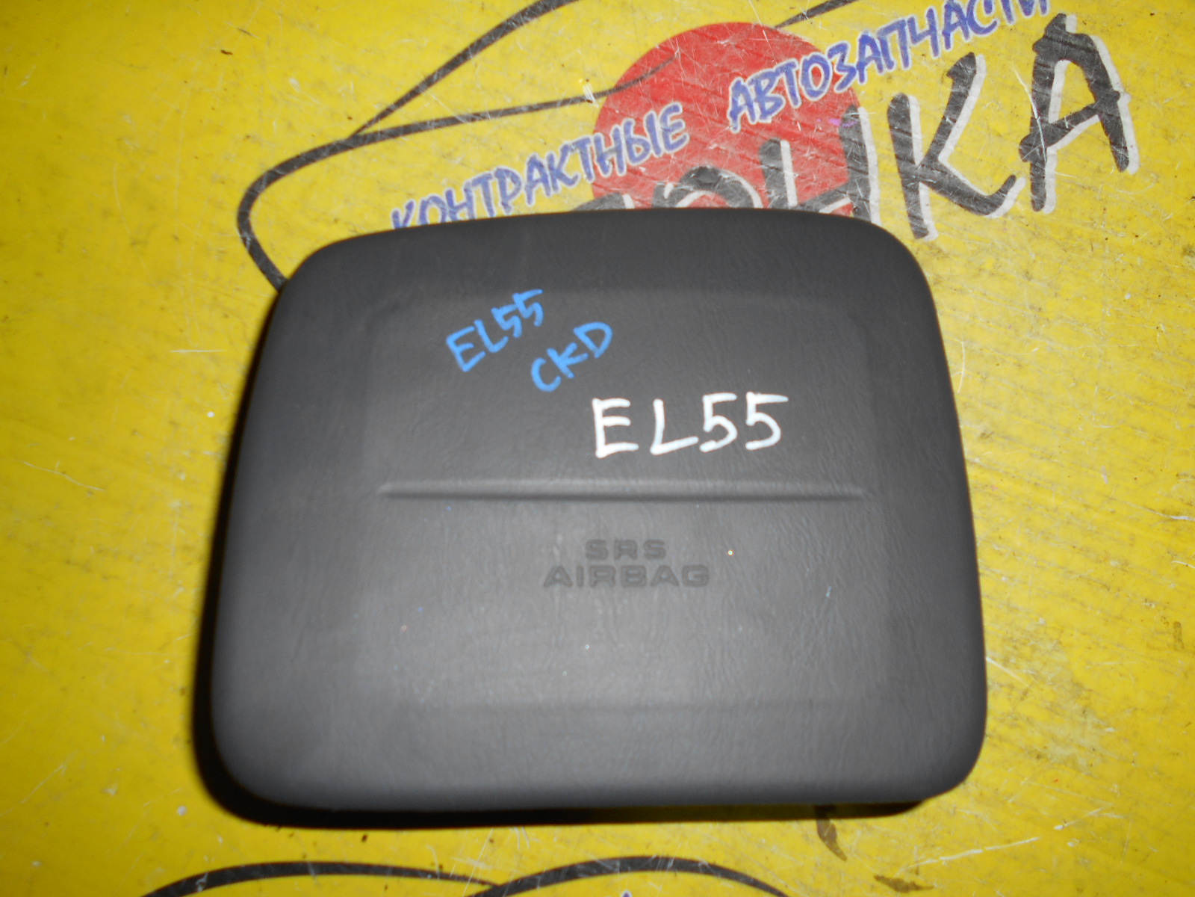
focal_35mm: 26
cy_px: 448
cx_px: 598
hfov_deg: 67.3
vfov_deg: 53.1
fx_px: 898
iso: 80
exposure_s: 1/25
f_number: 3.2
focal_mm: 4.6
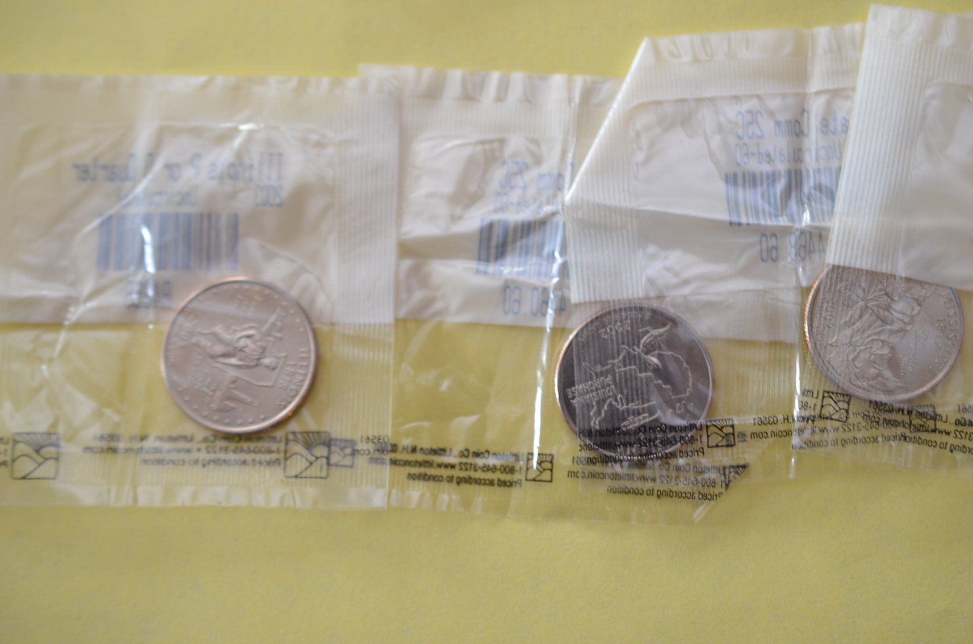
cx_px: 486
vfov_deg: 22.5
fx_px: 1618
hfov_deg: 33.5
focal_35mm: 60
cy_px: 322
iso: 720
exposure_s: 1/60
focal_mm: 40
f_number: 4
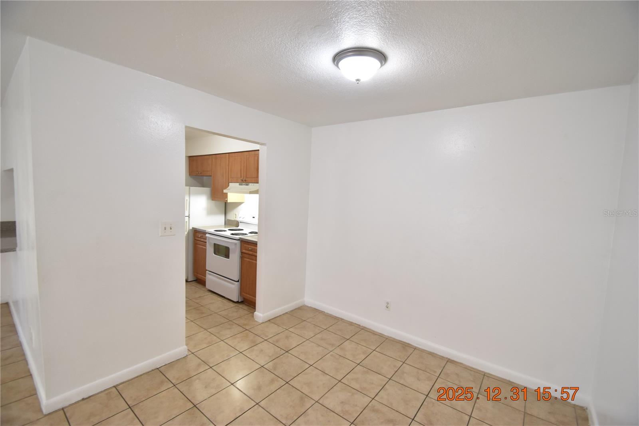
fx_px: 266
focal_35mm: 15
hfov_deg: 100.4
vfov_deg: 77.3
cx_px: 320
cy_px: 213
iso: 800
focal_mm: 10
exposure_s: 1/60
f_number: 3.5
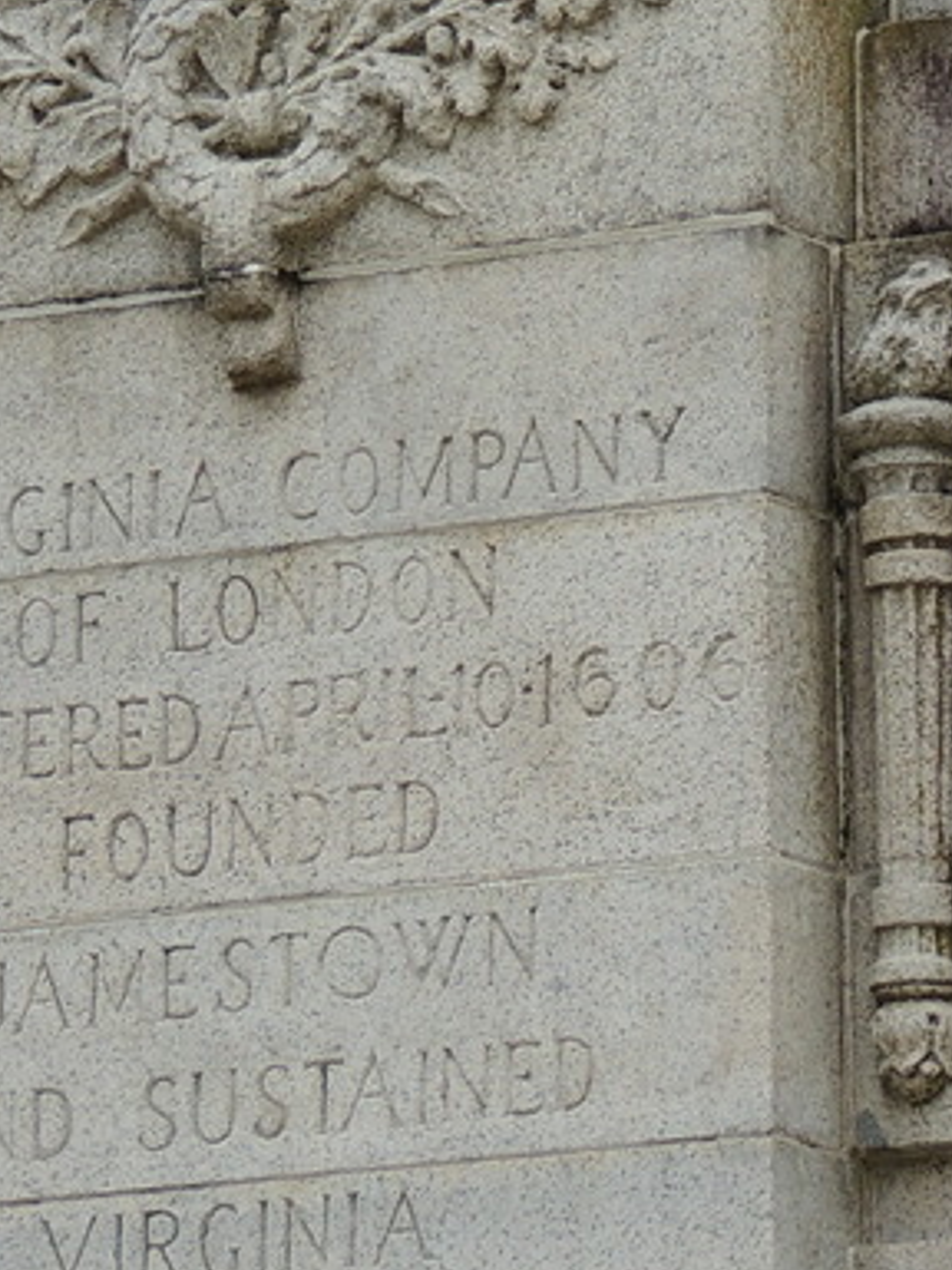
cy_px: 86
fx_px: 14668
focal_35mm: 400
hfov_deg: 3.7
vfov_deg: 4.9
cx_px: 731
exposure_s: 1/500
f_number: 4.2
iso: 100
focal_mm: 21.4
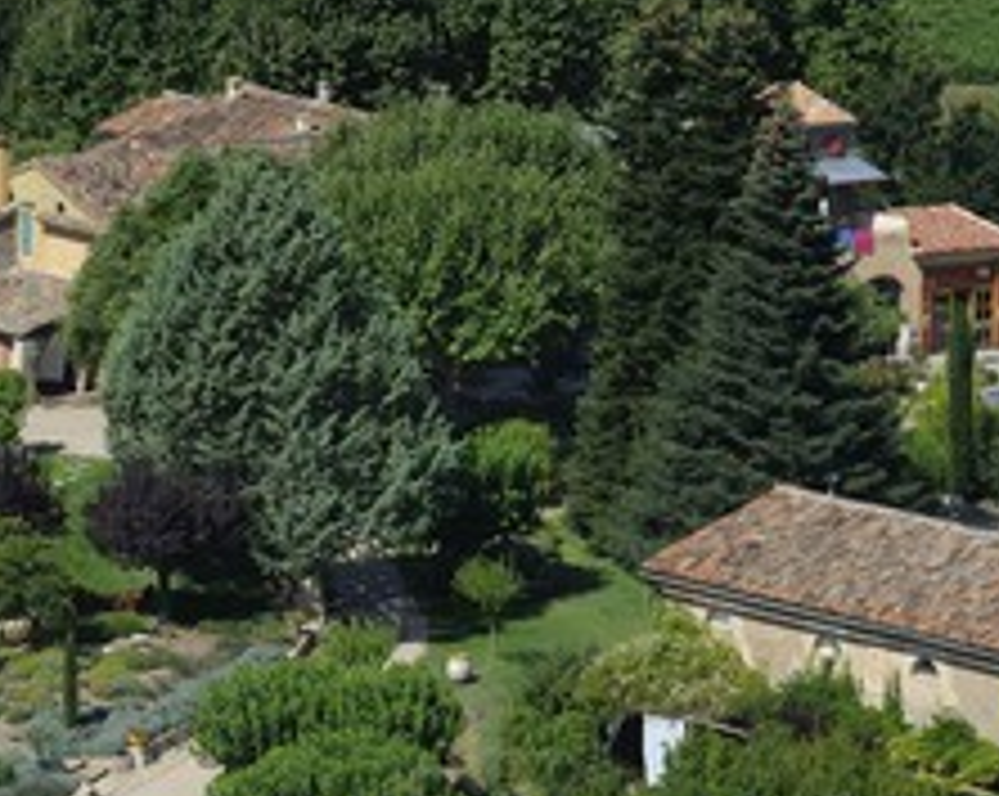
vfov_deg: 6.0
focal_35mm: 258
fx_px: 7618
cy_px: 270
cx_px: 423
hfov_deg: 7.5
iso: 200
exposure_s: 1/200
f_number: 13
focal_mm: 145
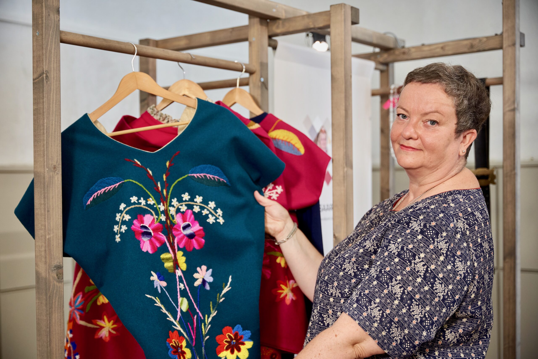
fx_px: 734
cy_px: 180
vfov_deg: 27.5
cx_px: 269
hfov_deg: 40.3
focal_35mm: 49
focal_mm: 49.1
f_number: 2.8
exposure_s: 1/100
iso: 1000
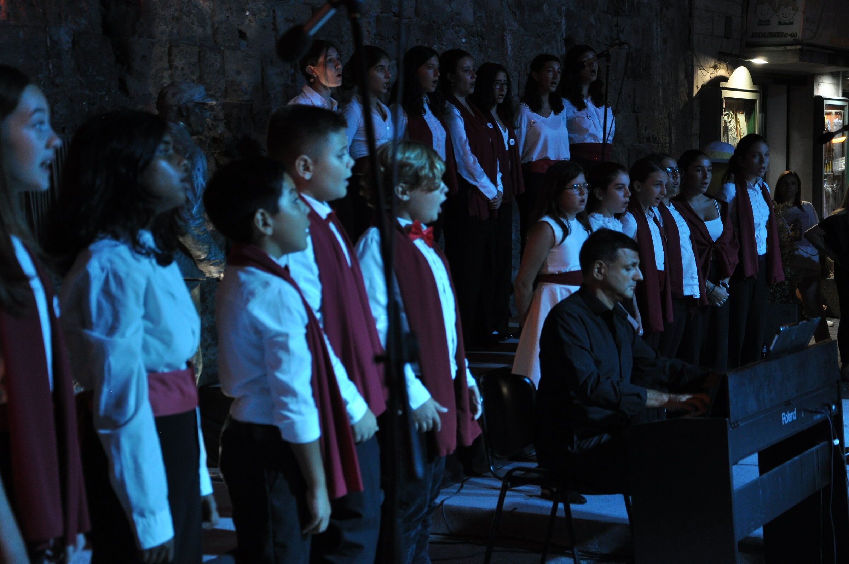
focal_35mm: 68
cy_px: 282
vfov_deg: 20.1
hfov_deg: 29.9
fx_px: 1590
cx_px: 424
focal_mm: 45
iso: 800
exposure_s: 1/60
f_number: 4.8
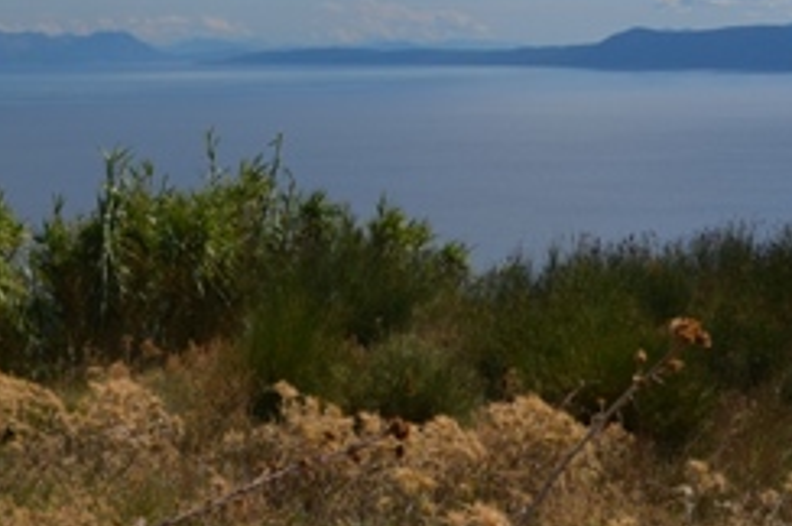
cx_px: 276
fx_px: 2373
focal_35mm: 108
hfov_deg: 18.9
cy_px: -263
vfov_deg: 12.1
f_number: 9
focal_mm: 22
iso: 100
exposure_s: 1/320
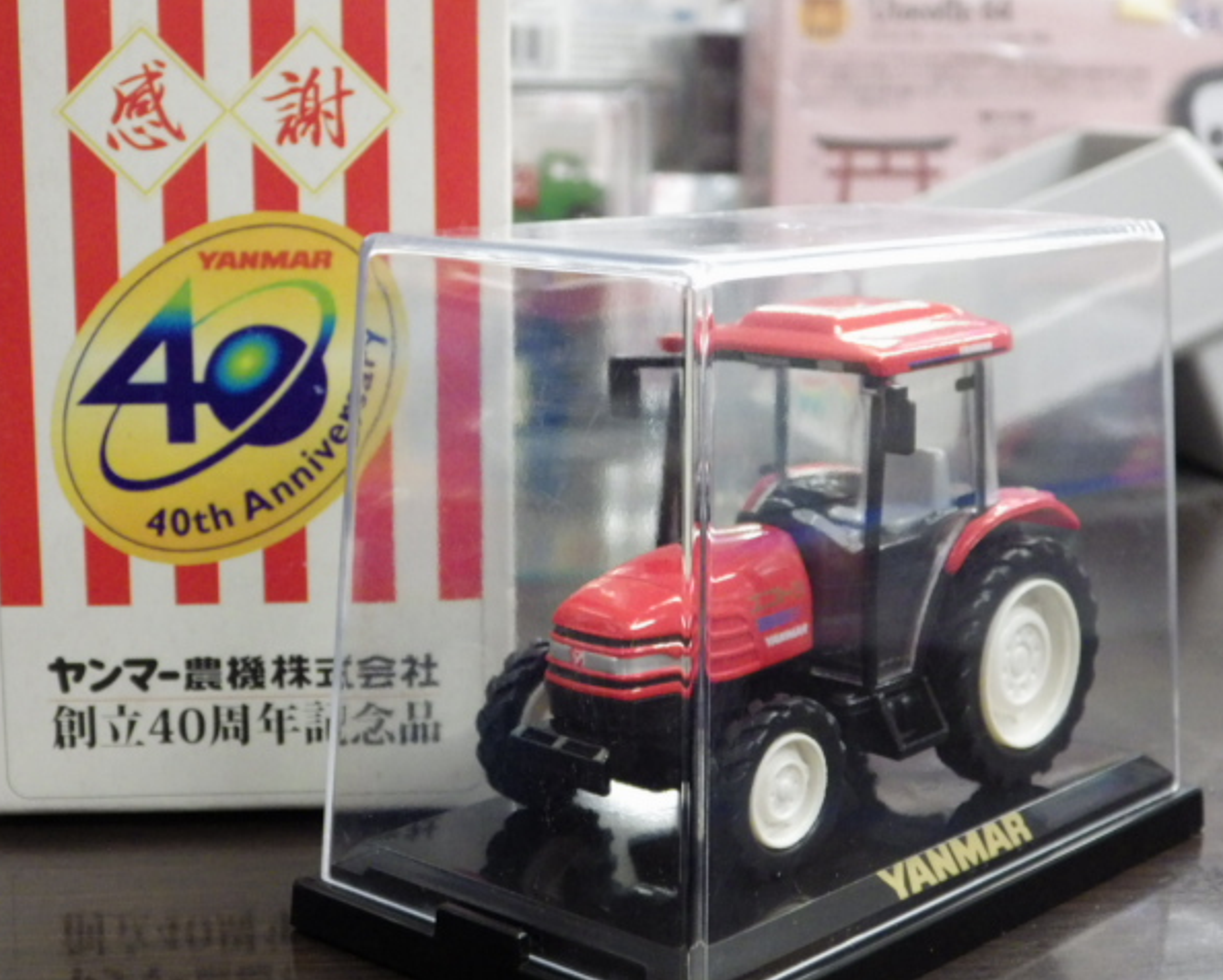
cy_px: 492
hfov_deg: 30.5
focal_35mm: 62
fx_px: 2246
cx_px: 595
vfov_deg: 24.6
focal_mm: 10.7
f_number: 4
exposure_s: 1/30
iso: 800
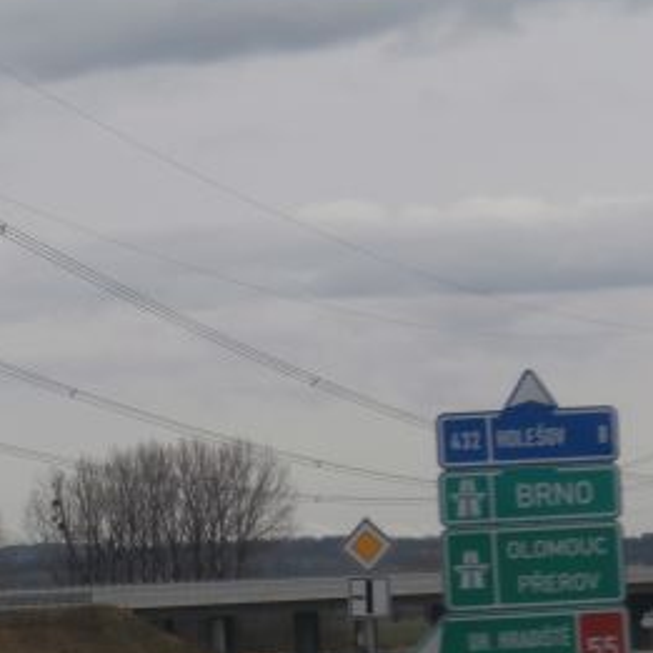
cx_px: 318
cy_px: 523
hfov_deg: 7.4
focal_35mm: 238
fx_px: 5079
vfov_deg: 7.3
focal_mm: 19.54
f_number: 5.4
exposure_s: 1/100
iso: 100
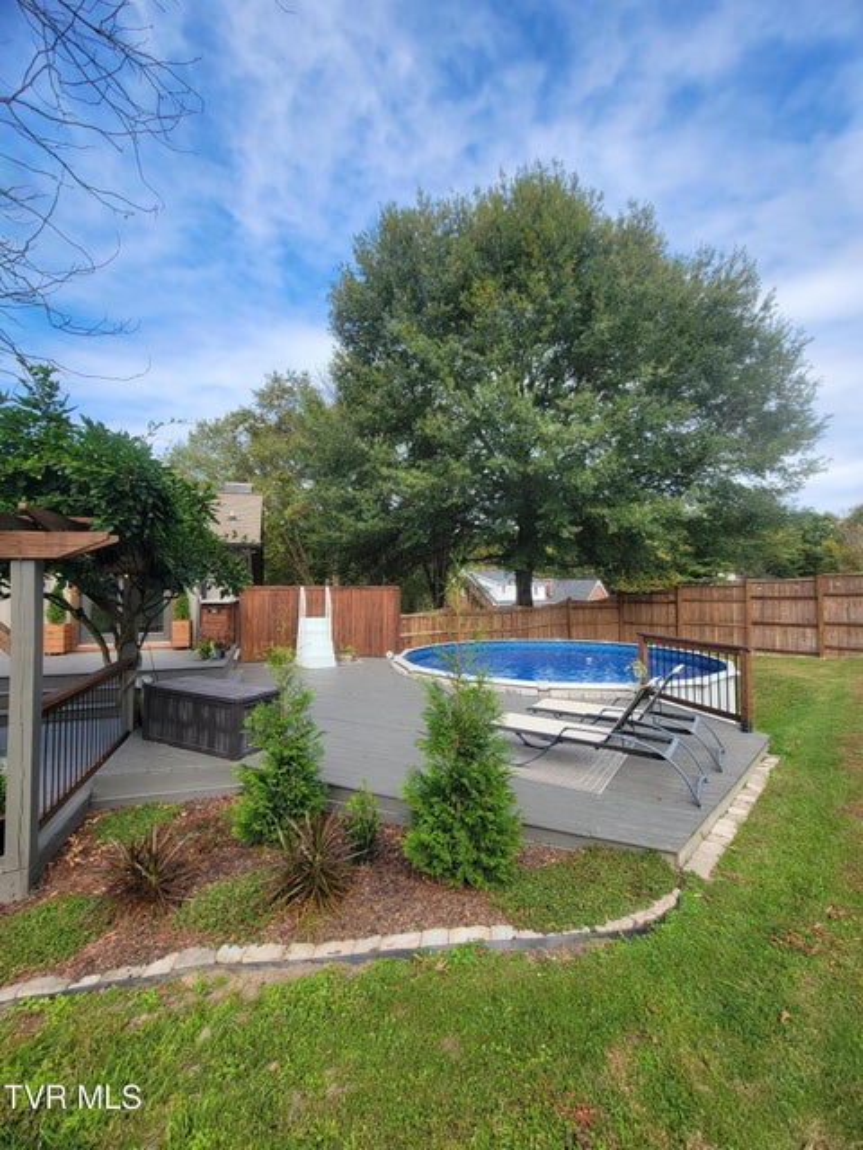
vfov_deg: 106.2
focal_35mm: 13
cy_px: 575
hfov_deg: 89.9
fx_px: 432
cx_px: 432
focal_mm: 2.2
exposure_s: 1/583
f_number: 2.2
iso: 50
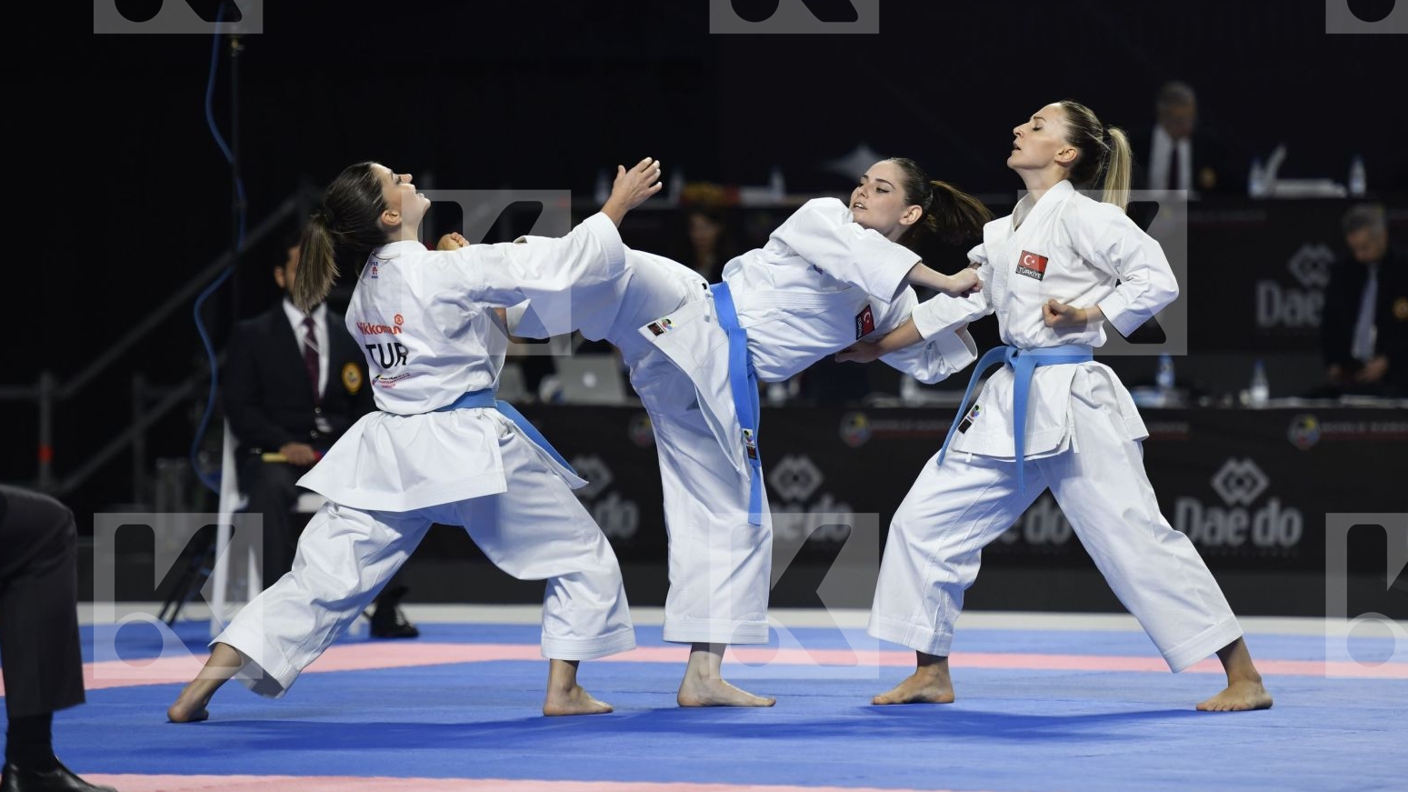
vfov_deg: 5.7
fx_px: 7952
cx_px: 794
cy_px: 273
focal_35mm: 213
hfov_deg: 10.1
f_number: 2.8
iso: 800
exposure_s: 1/800
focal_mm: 175
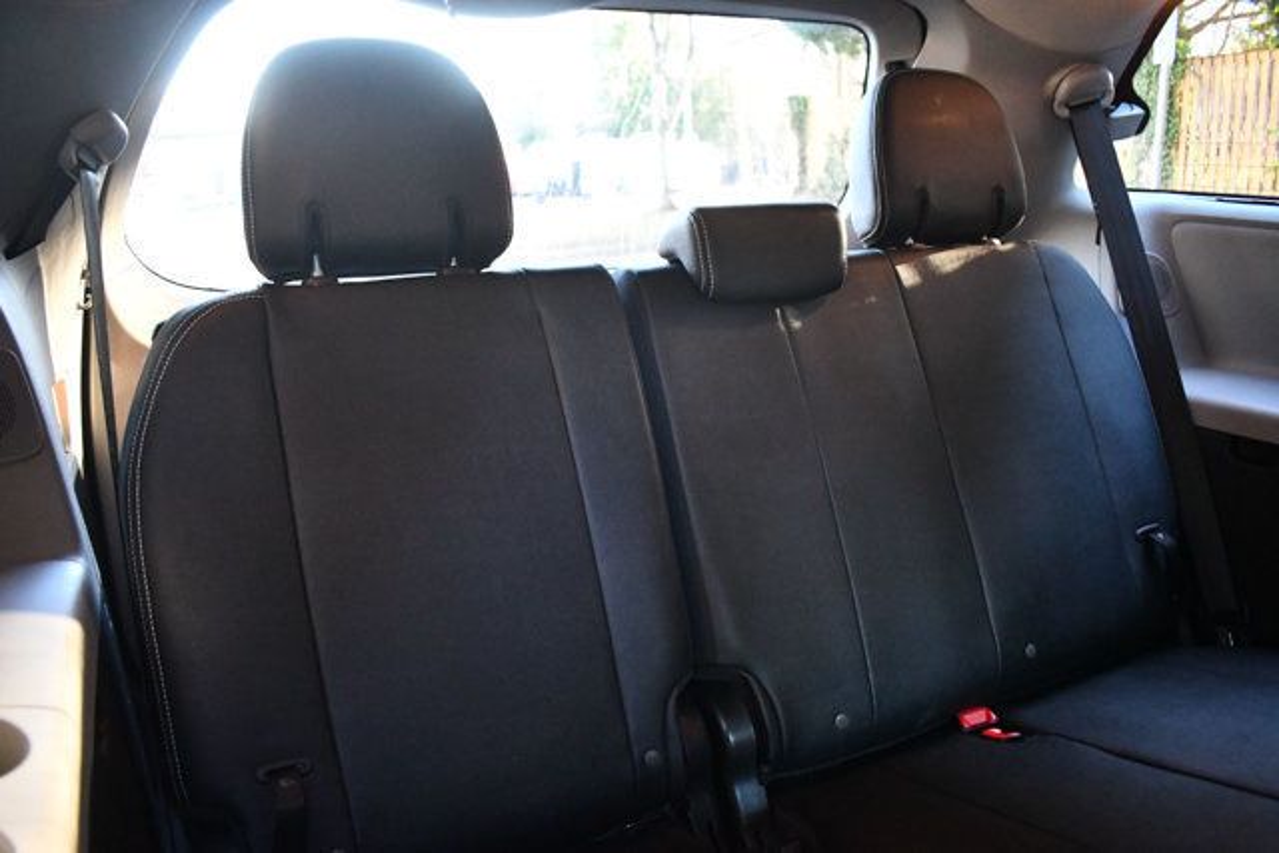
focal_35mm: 27
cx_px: 640
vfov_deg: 48.0
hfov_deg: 67.4
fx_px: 959
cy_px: 426
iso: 6400
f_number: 3.5
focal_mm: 18
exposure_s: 1/60
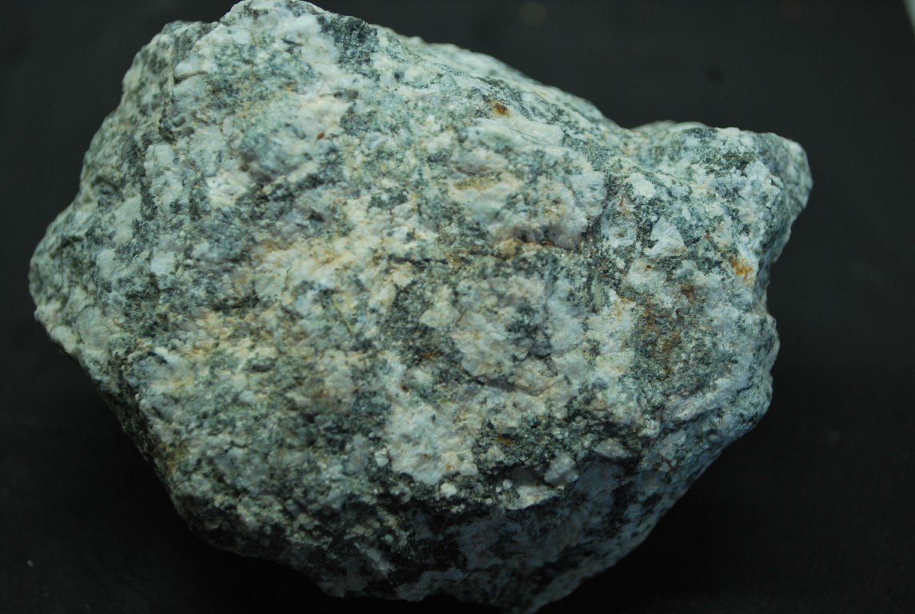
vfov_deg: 22.7
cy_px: 307
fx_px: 1528
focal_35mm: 60
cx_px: 458
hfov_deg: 33.3
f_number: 5.3
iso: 220
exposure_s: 1/30
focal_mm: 40
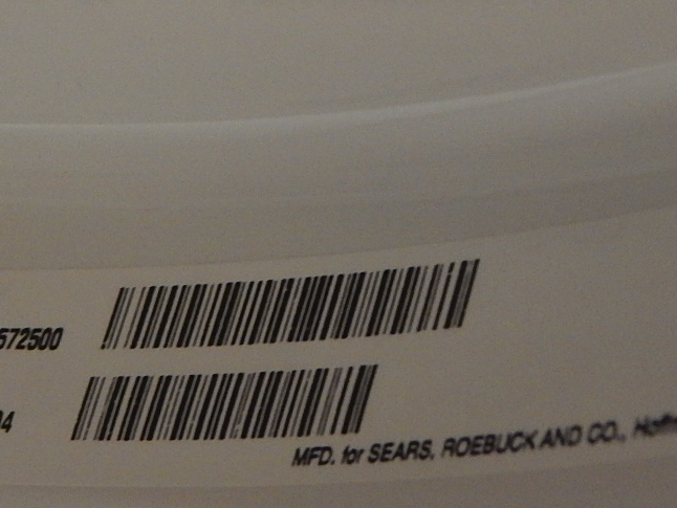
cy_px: 78
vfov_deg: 9.8
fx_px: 2954
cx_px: 204
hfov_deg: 13.0
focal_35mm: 151
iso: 400
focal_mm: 10.9
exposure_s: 1/25
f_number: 4
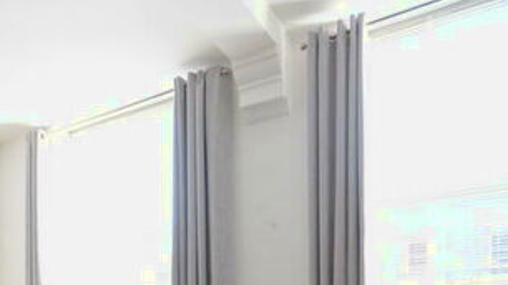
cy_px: 332
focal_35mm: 36
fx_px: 485
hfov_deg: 50.5
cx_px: 73
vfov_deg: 28.9
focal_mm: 10
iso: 1600
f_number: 5.6
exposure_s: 1/125
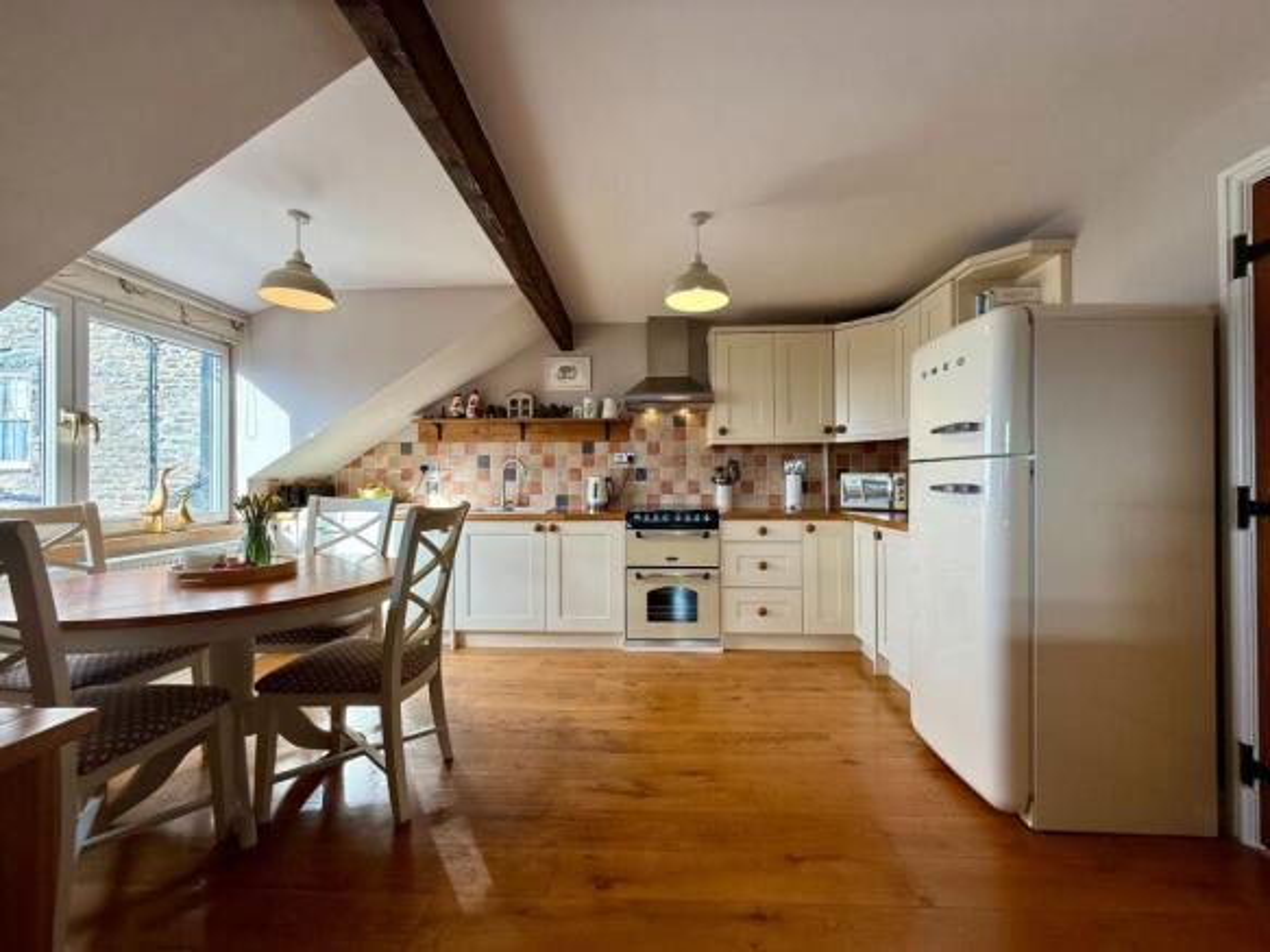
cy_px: 476
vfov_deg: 85.7
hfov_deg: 102.1
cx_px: 635
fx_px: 514
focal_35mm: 14
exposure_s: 1/99
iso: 80
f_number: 2.2
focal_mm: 2.22
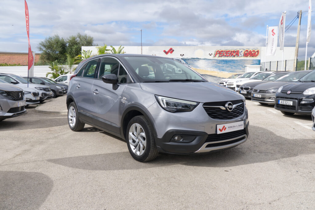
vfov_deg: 43.6
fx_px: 263
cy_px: 105
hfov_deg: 61.9
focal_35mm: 30
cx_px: 158
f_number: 9
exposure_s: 1/200
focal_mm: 19.7
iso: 160
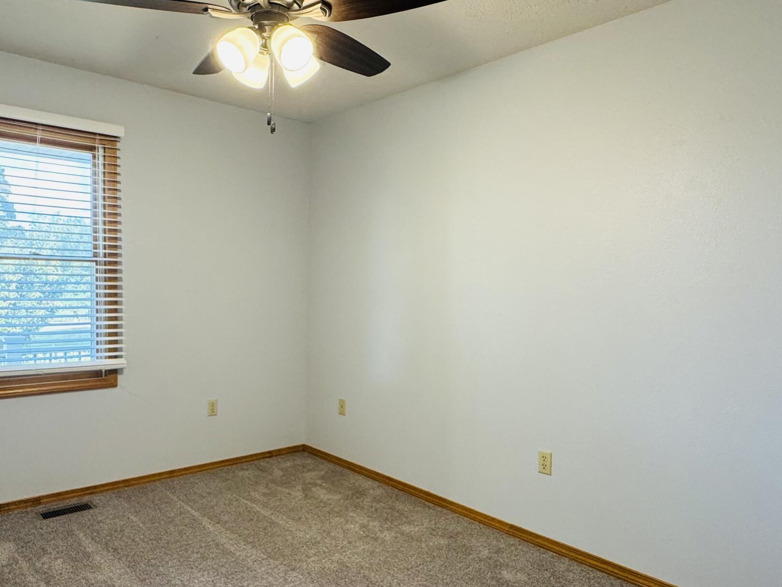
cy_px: 312
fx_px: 587
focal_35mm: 26
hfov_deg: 66.9
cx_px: 331
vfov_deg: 53.0
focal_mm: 2.22
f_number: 2.2
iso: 250
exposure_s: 1/120
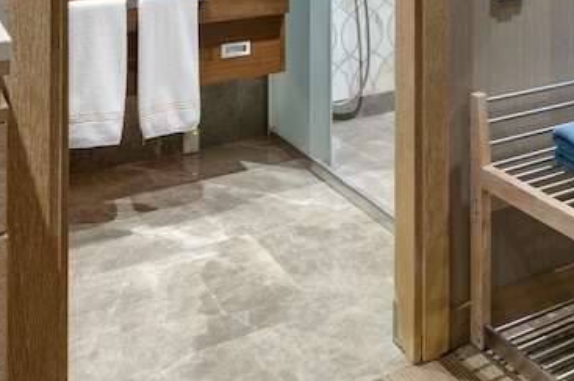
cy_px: -164
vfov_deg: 21.3
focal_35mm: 55
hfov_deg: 33.1
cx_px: 580
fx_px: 876
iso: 100
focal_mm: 14
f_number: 11
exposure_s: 4
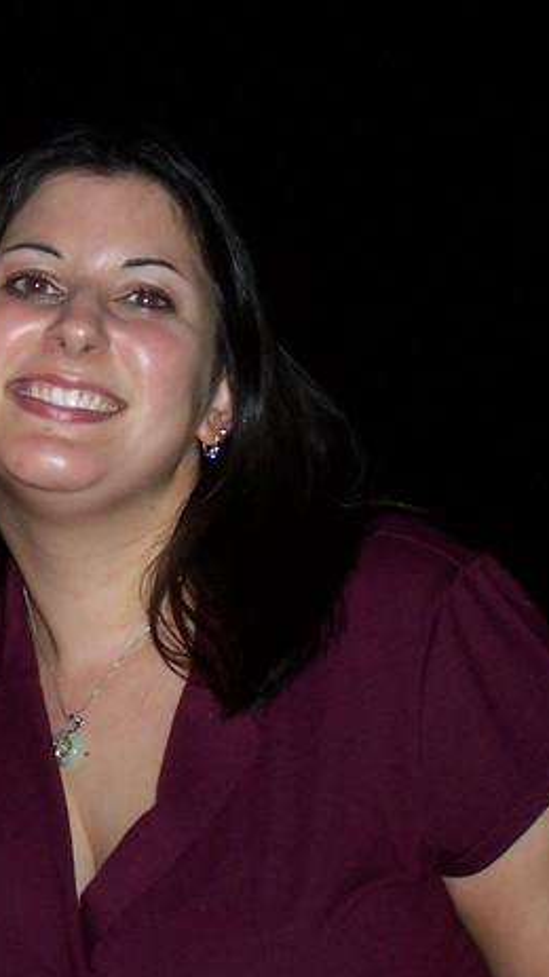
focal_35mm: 107
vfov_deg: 20.0
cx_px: -27
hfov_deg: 11.2
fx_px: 2773
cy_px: 490
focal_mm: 10.8
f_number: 4
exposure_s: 1/90
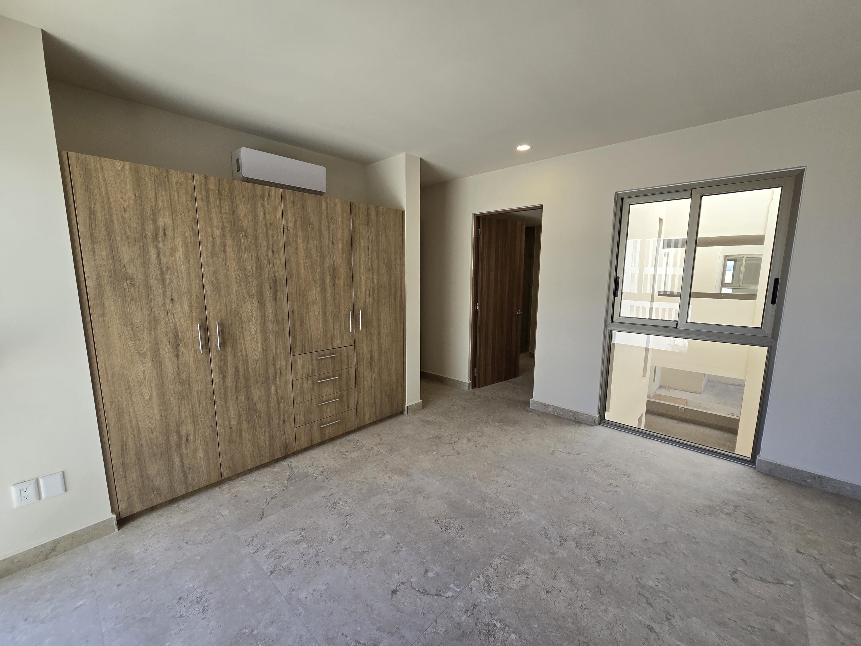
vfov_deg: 89.9
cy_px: 323
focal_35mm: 13
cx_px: 430
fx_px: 323
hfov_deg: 106.2
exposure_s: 1/240
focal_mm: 2.2
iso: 50
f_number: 2.2
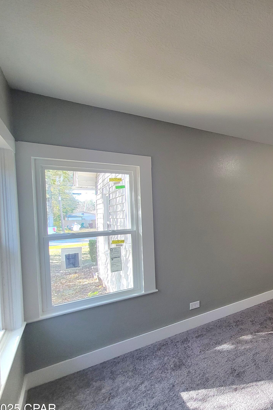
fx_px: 216
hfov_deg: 51.9
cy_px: 212
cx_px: 271
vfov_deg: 86.9
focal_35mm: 19
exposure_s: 1/60.2
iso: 250
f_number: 2.2
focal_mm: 2.2
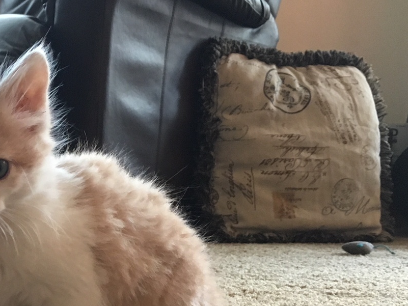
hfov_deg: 24.6
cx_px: -55
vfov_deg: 20.0
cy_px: 238
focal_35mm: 73
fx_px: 861
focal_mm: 4.15
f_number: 2.2
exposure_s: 1/30
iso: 125
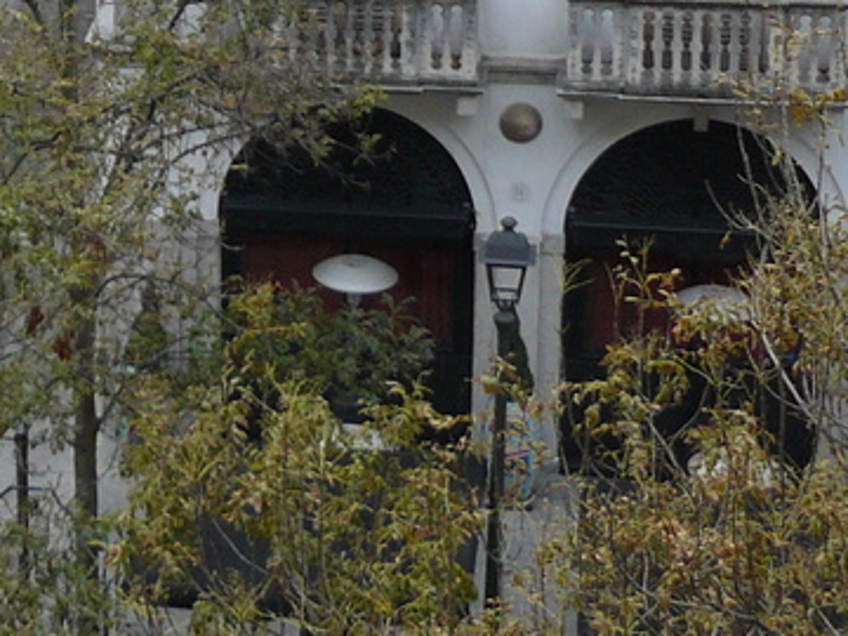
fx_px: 3136
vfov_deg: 11.1
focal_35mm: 128
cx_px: -94
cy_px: -356
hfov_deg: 15.0
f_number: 2.8
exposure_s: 1/100
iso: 100
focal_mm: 6
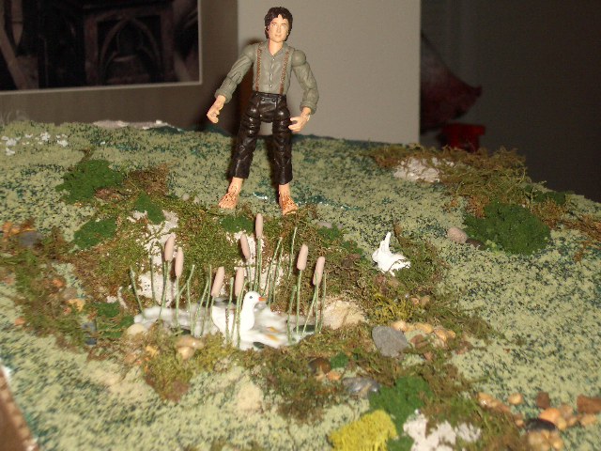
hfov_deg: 26.3
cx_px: 300
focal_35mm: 74
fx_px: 1285
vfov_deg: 19.9
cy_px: 226
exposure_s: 1/60
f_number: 3.9
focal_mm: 12.2
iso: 100
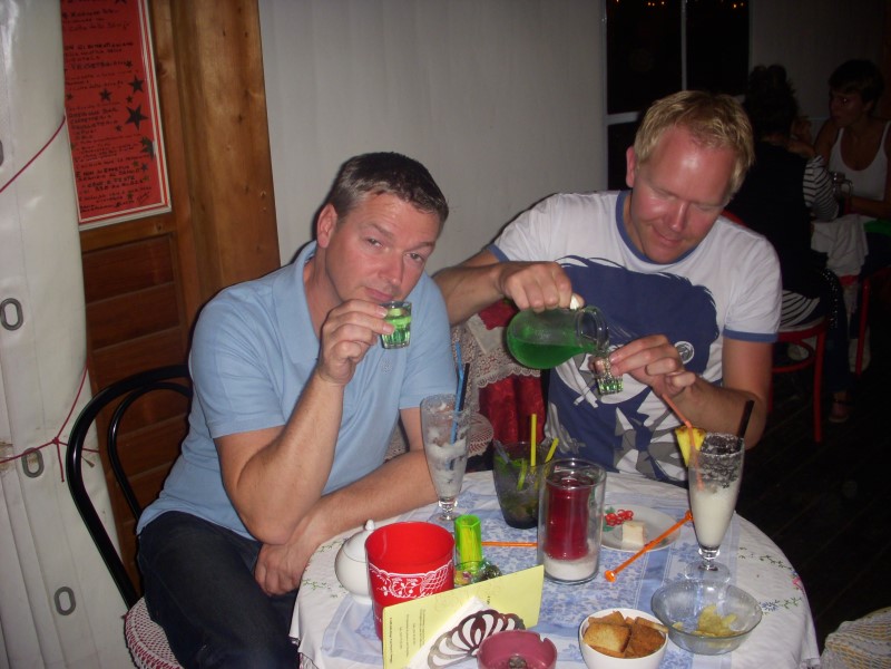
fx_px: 978
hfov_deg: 49.0
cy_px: 334
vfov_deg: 37.7
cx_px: 446
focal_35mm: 38
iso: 100
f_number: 3.3
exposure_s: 1/30
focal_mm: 6.3
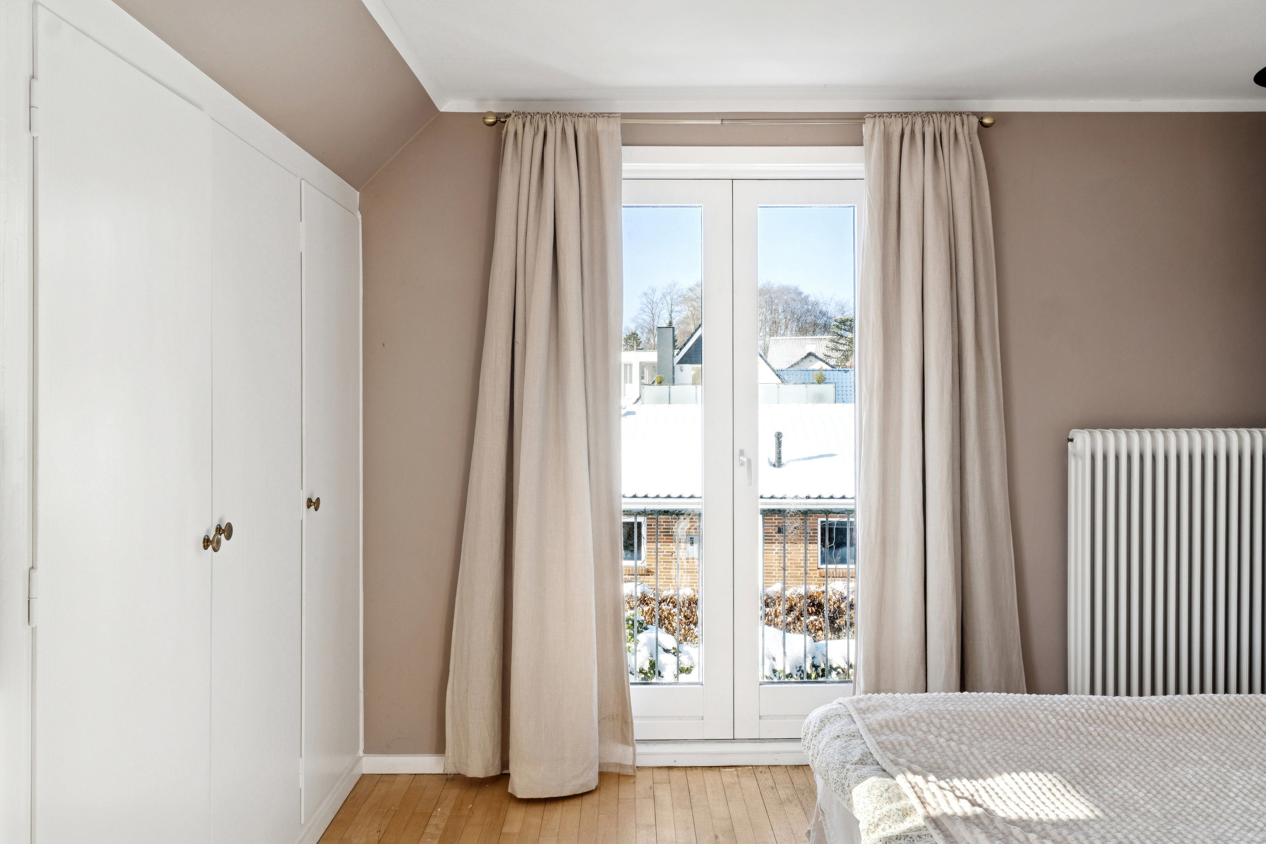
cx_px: 633
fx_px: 897
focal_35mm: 26
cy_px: 422
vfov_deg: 50.4
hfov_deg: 70.4
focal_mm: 17
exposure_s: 1/125
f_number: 8
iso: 200
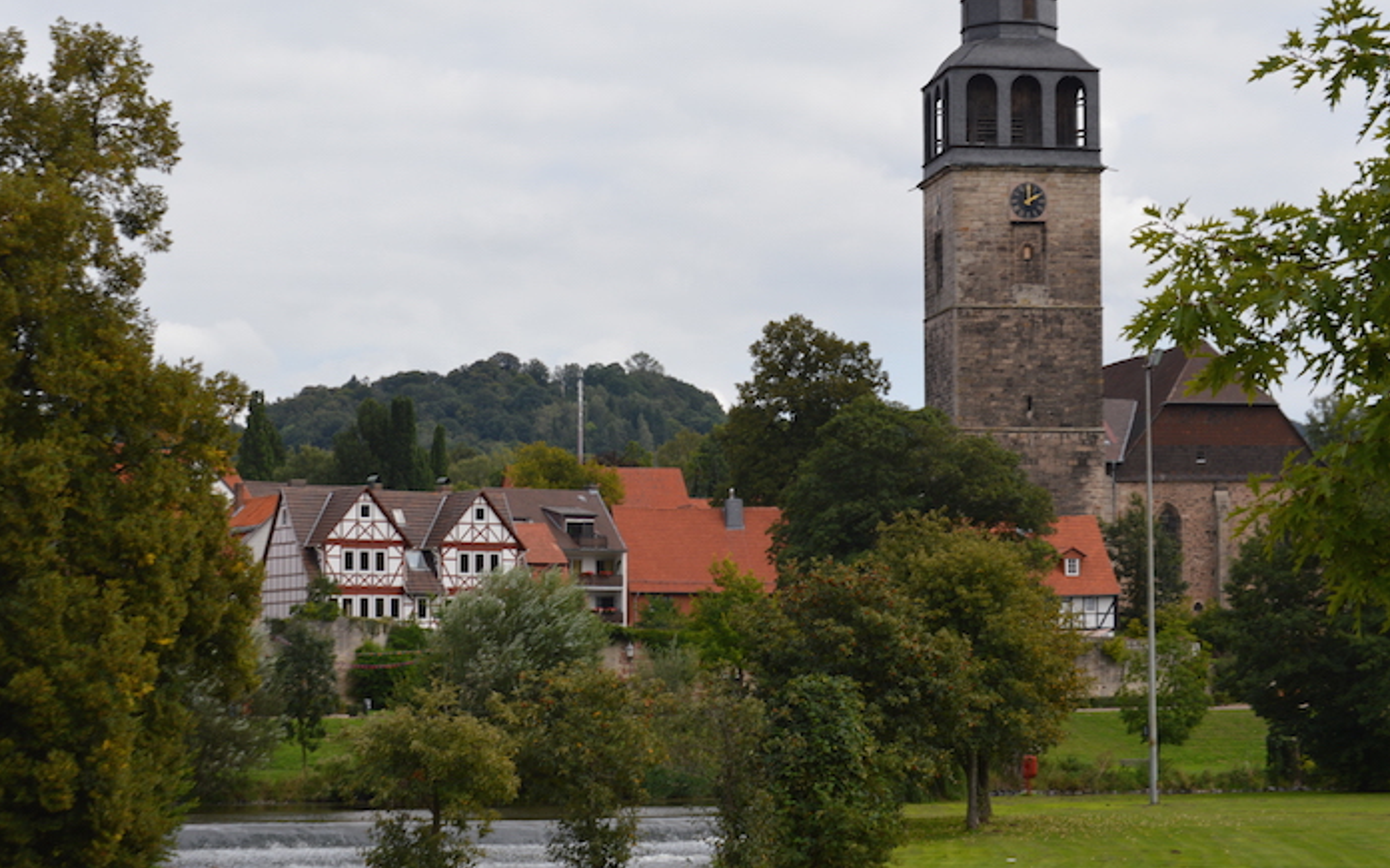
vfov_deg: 13.5
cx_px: 617
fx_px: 3659
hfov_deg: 21.5
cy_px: 359
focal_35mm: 97
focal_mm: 55
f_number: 8
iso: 100
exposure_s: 1/250
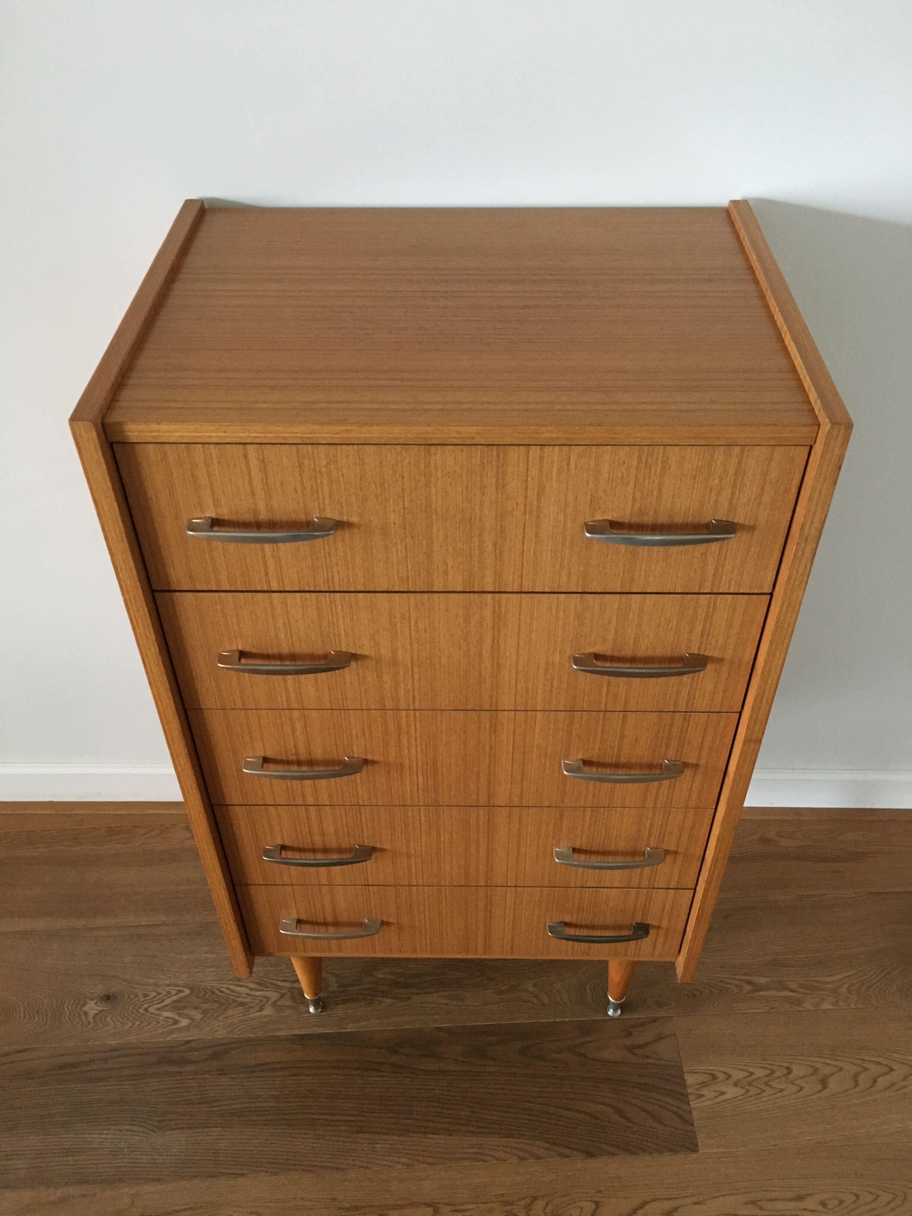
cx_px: 456
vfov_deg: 61.7
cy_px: 608
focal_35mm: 29
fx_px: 1019
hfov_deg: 48.2
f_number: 2.2
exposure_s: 1/20
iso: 200
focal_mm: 4.15
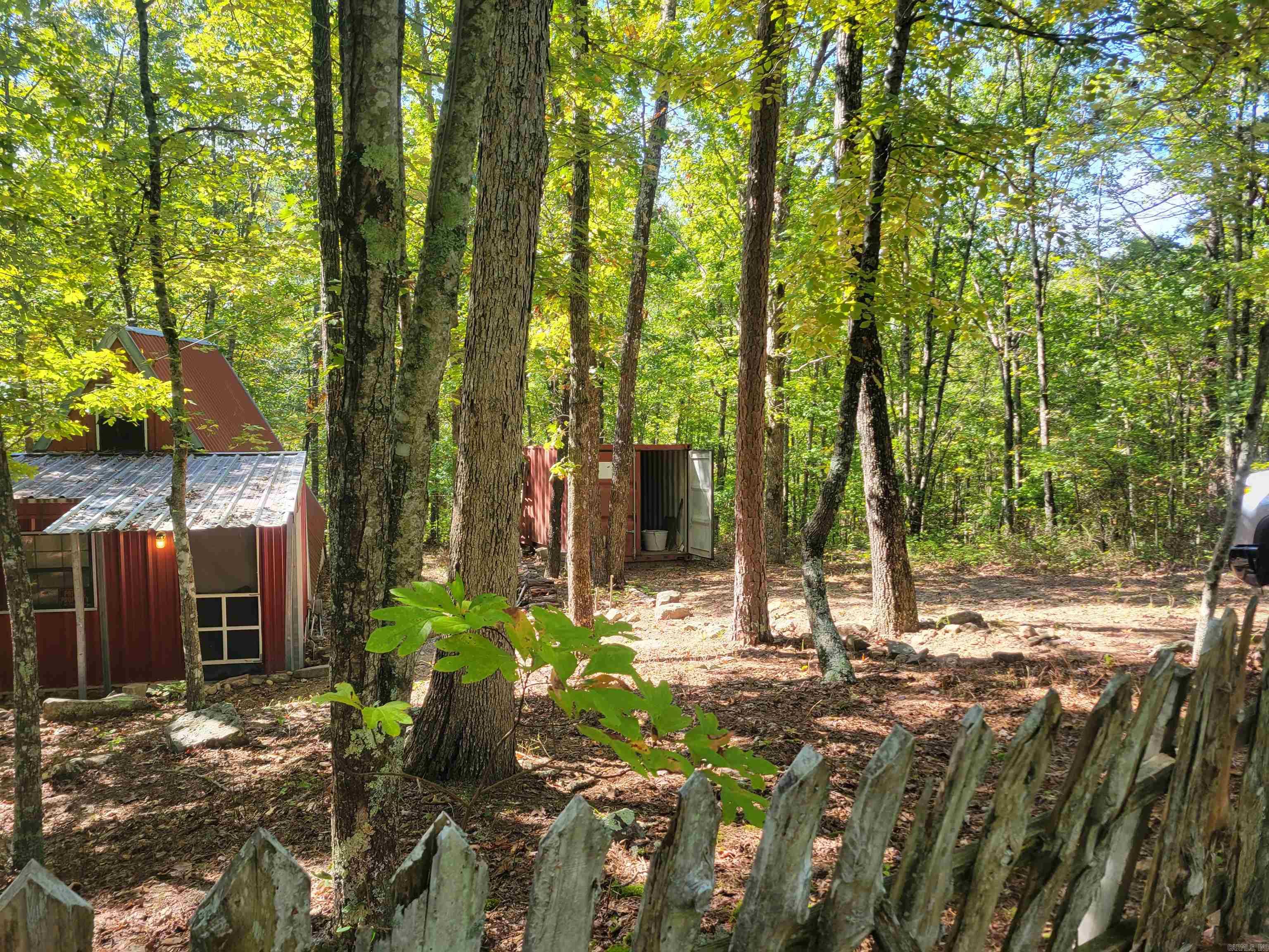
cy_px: 476
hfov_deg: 67.3
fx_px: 953
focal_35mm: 26
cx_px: 634
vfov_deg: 53.1
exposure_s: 1/161
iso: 40
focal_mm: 5.4
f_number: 1.8
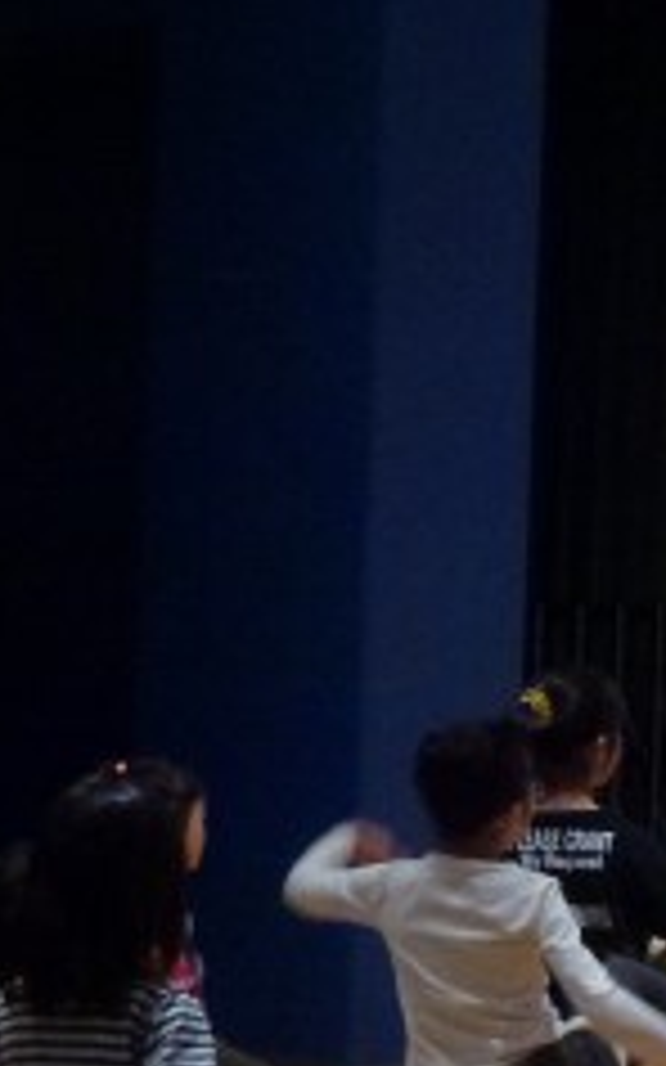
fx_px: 3749
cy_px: 675
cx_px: 994
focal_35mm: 129
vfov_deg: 16.2
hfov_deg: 9.9
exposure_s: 1/80
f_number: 4
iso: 400
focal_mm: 8
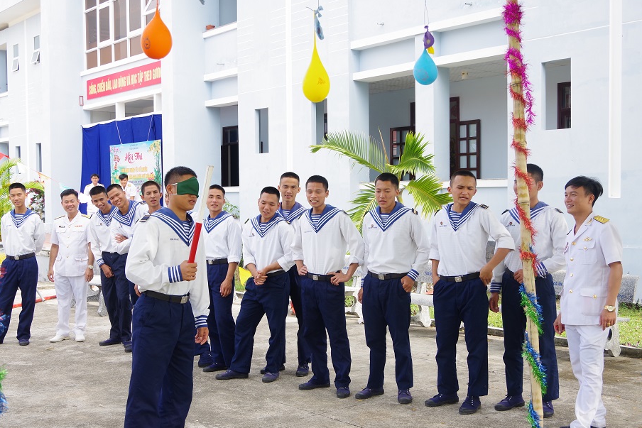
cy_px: 221
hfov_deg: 42.7
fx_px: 820
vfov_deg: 29.3
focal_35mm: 46
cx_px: 293
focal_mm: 28
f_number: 7.1
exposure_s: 1/160
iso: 200
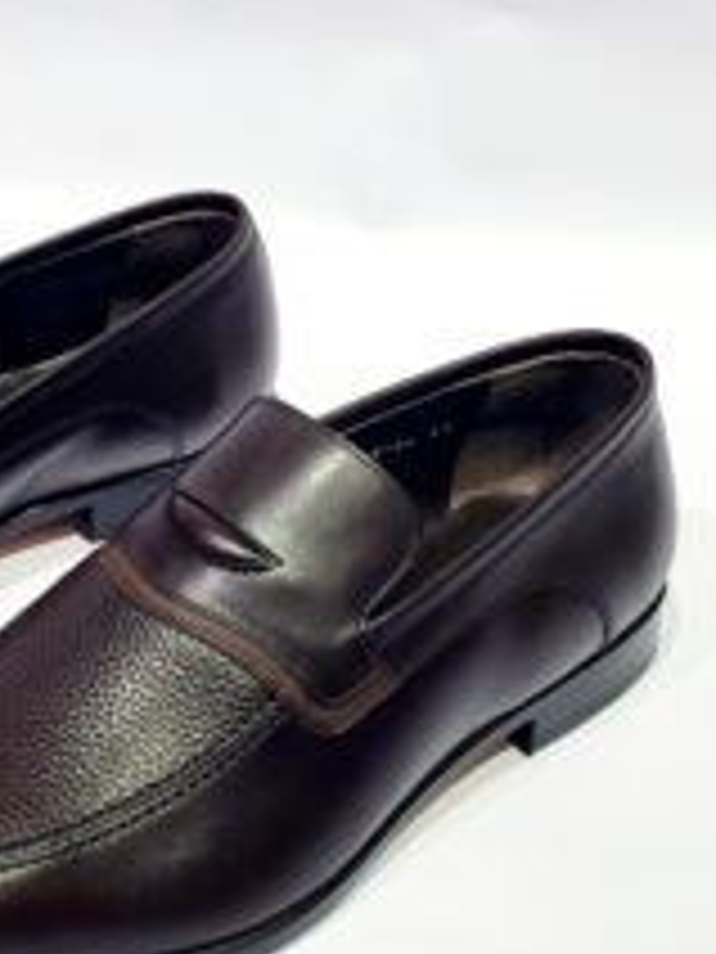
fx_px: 1351
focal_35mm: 49
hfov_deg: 28.4
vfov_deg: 38.4
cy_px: 652
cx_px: 54
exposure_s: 1/100
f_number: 2.4
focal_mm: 4.3
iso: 50
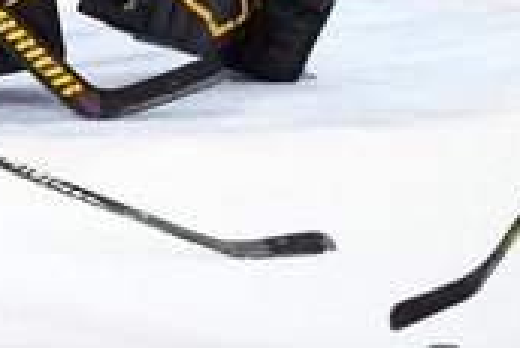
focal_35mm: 1189
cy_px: -101
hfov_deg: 1.7
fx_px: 17188
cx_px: 51
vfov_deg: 1.2
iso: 4000
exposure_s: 1/3200
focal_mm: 400
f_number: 2.8
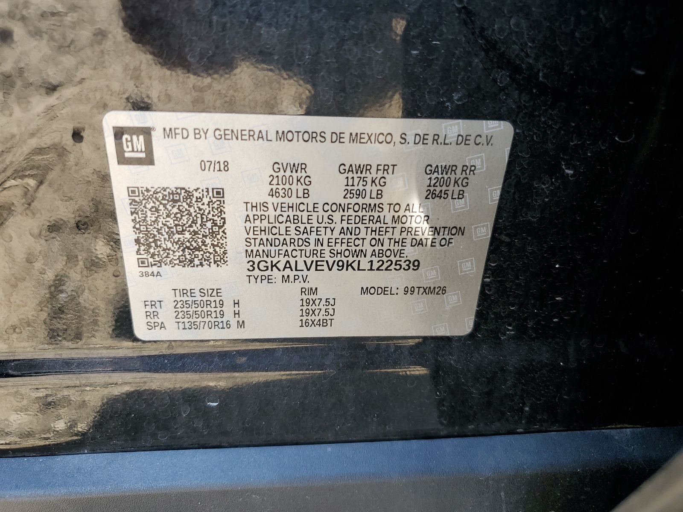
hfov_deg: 67.3
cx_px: 342
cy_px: 256
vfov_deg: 53.1
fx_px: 513
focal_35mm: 26
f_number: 1.5
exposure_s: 1/179
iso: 50
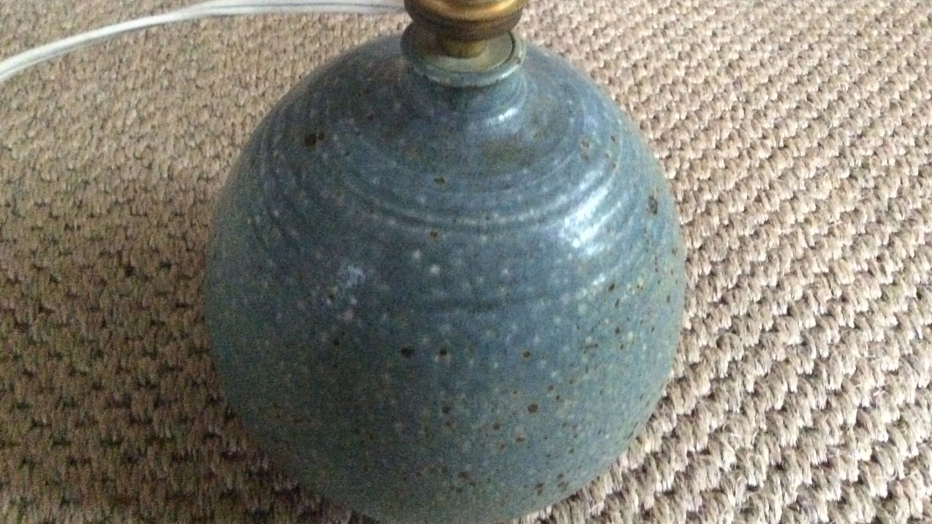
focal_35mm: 35
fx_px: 865
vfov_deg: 33.6
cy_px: 212
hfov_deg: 56.6
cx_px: 467
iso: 800
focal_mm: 3.3
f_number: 2.4
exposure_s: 1/17
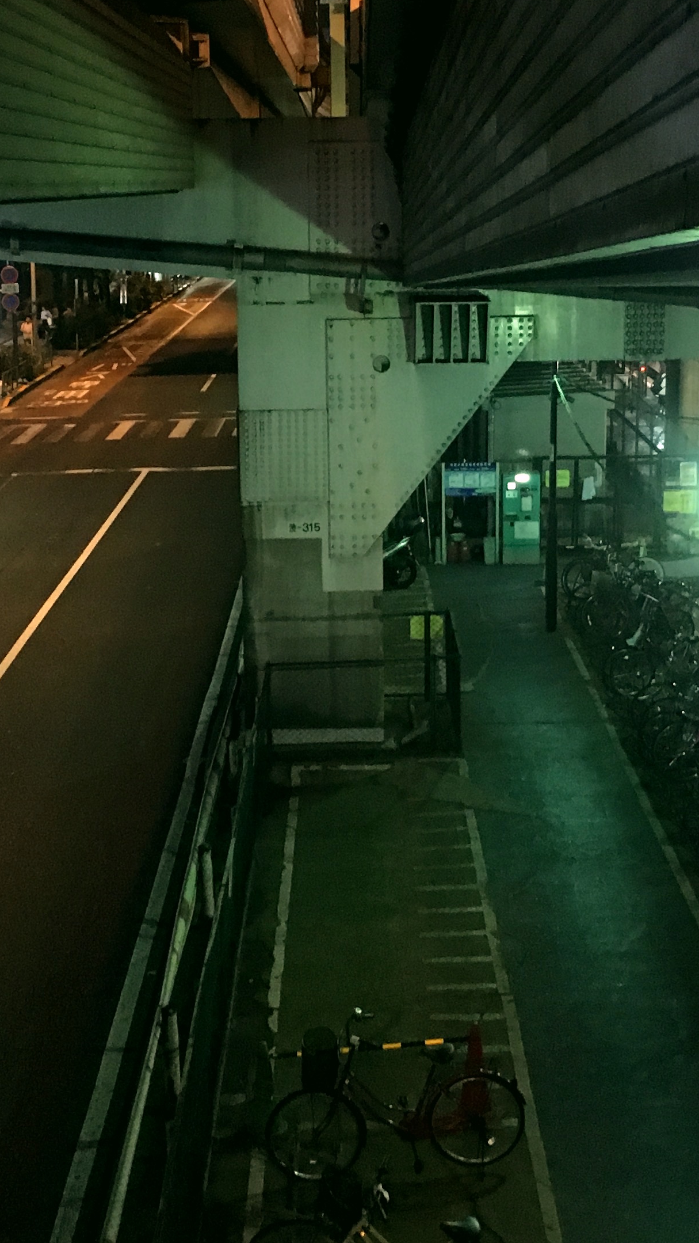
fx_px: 1943
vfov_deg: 35.4
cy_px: 522
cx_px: 320
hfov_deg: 20.4
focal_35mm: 59
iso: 500
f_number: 2.2
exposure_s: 1/15
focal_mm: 4.15
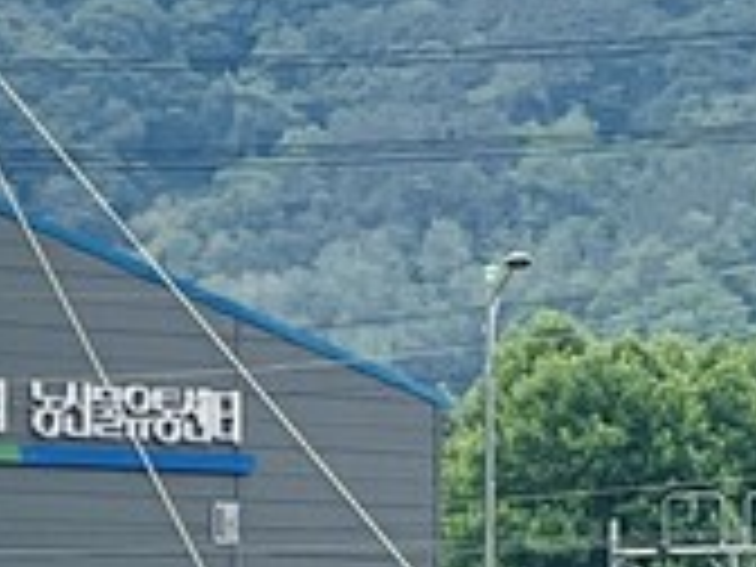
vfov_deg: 3.4
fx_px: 9588
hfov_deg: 4.4
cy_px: 626
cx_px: -1350
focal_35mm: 439
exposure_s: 1/381
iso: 32
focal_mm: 9
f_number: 2.8
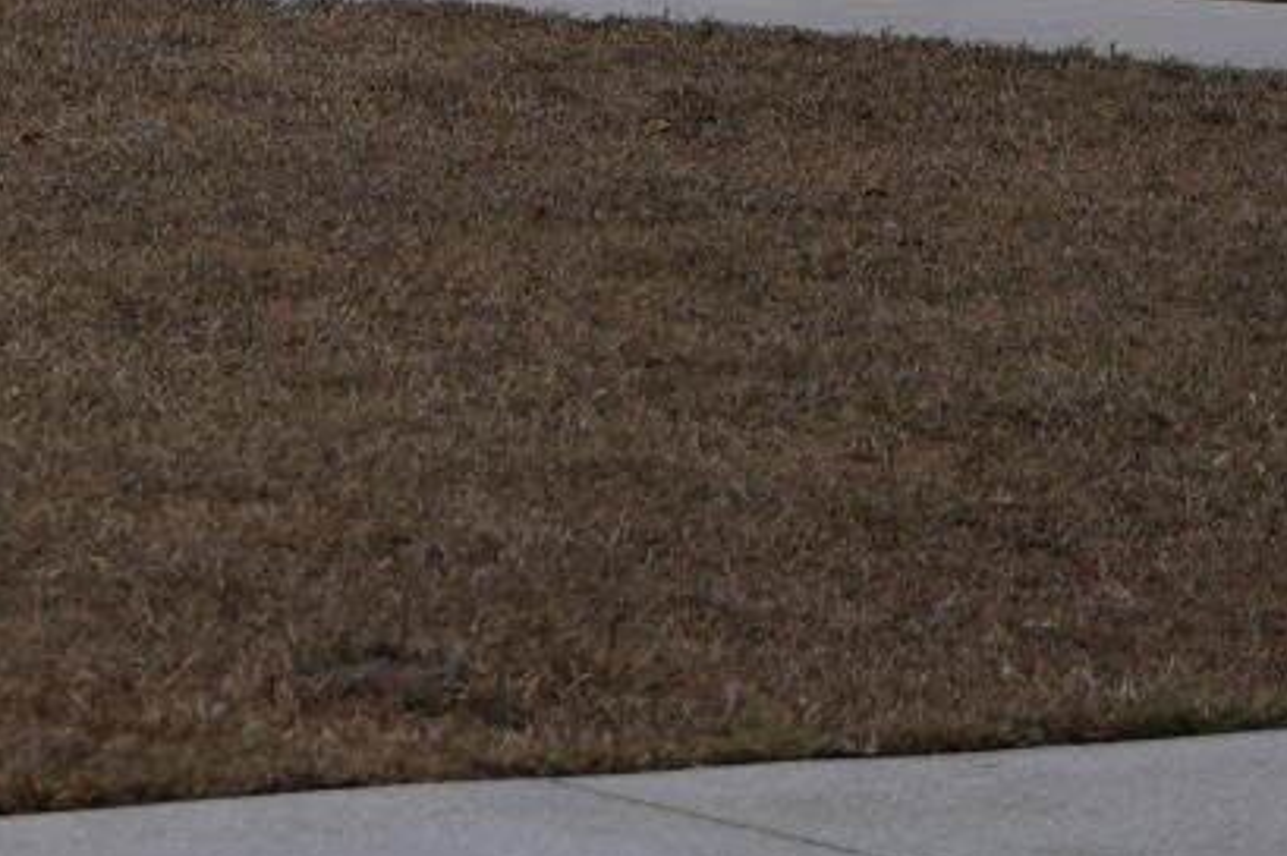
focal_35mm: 323
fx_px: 11538
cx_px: -1432
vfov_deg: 4.1
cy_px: -1718
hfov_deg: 6.2
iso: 100
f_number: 2.8
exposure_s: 1/3200
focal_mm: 44
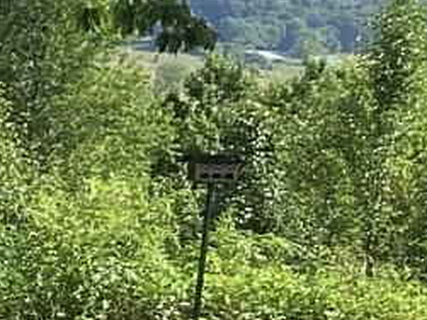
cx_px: -809
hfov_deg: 8.9
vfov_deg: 7.7
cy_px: 598
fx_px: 2306
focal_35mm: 187
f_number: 2.4
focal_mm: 3.3
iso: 25
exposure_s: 1/497
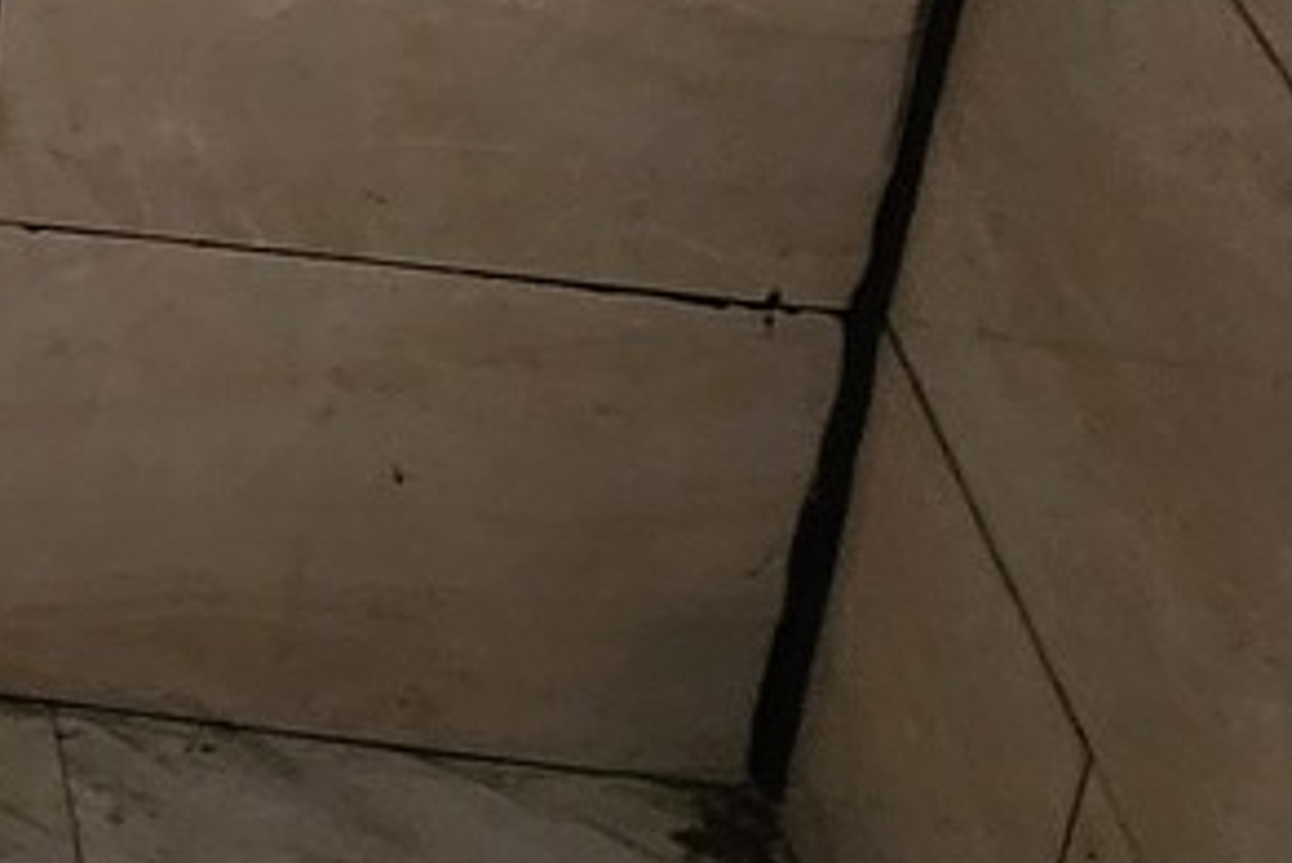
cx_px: -1438
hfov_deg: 14.0
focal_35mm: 118
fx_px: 4237
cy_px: -788
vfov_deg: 10.8
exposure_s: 1/40
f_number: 1.8
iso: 640
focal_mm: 6.4
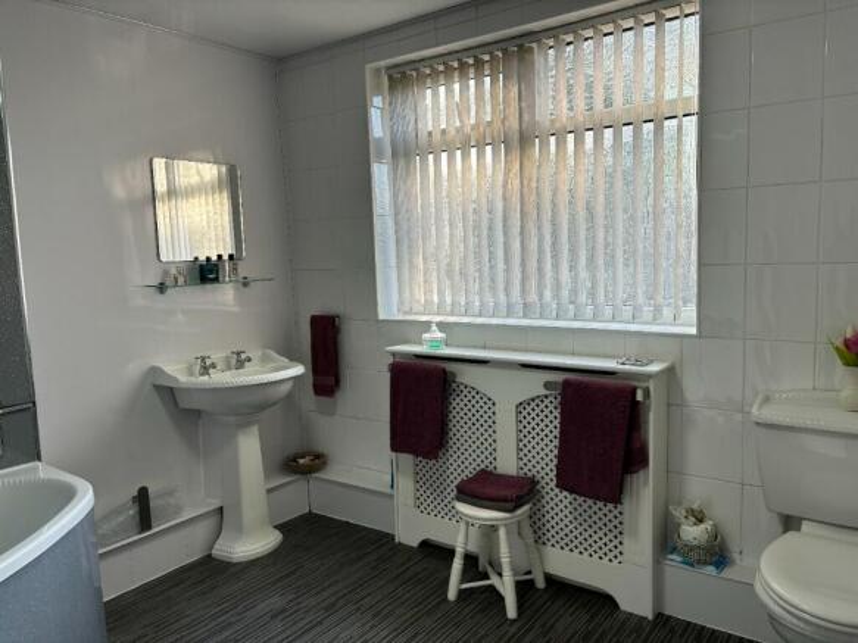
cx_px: 429
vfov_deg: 53.0
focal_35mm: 26
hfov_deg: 67.3
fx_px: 644
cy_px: 322
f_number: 1.6
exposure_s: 1/144
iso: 40
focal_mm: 5.96
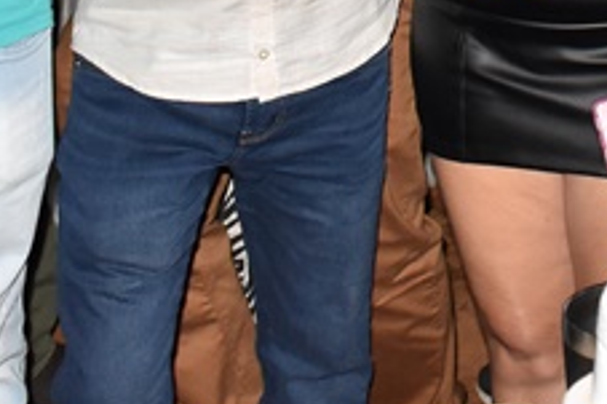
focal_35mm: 119
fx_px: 2005
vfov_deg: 10.6
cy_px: -384
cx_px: 864
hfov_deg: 16.0
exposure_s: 1/100
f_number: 6.3
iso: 1600
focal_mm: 18
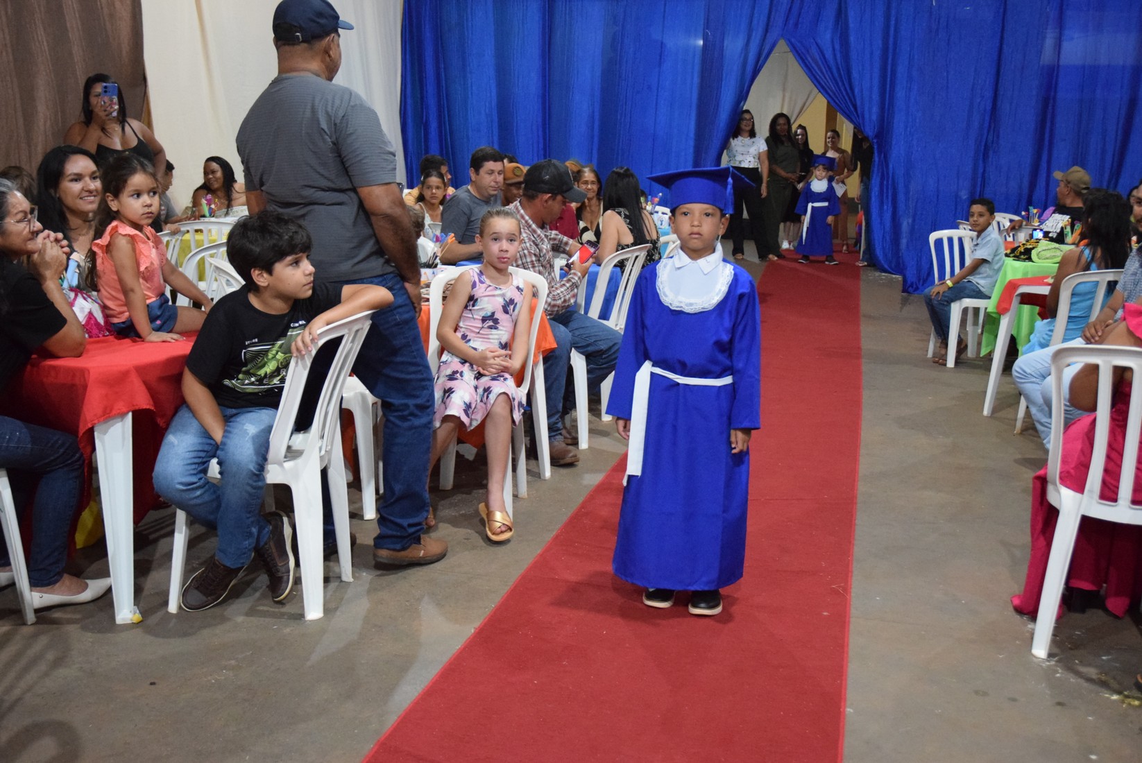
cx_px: 571
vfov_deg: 35.5
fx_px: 1190
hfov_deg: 51.3
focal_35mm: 38
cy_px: 382
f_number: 3.8
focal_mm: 25
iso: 4500
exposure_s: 1/60
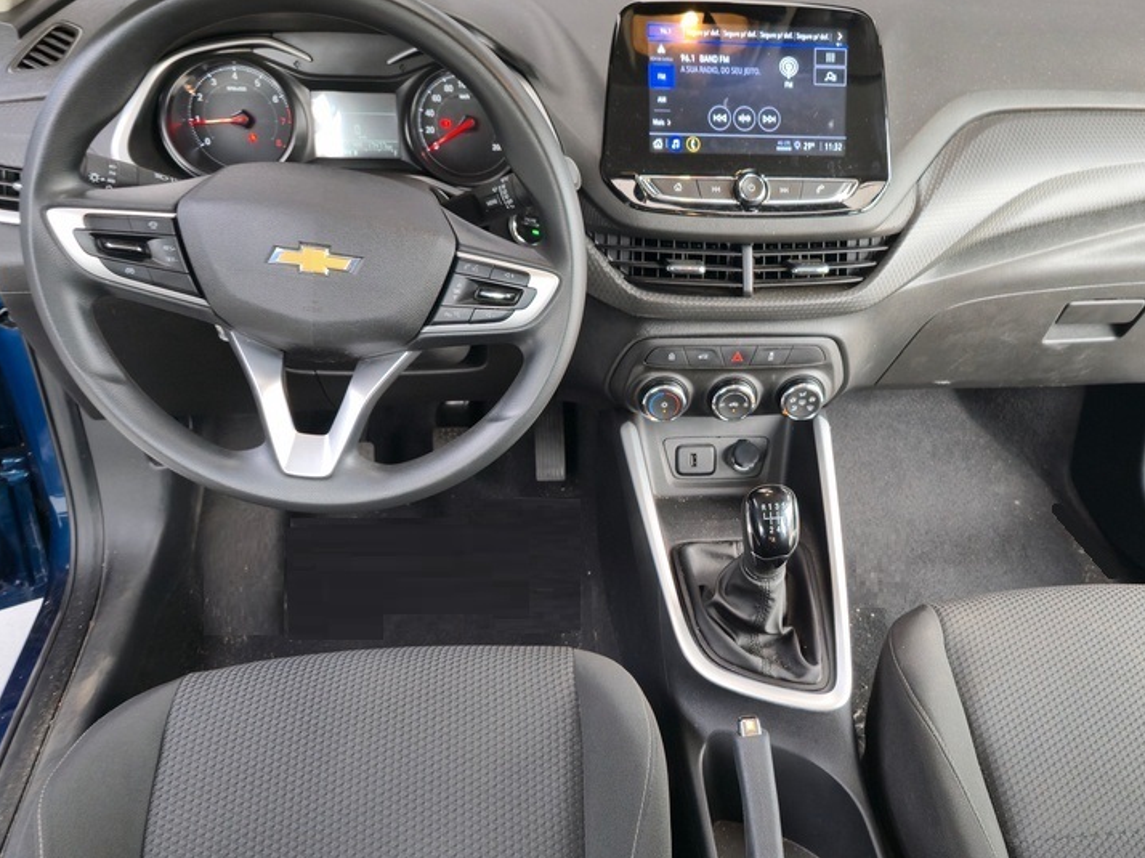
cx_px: 704
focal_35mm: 33
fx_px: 1091
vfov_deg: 42.7
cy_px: 512
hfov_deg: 54.8
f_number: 1.7
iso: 100
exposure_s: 1/60
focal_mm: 6.3
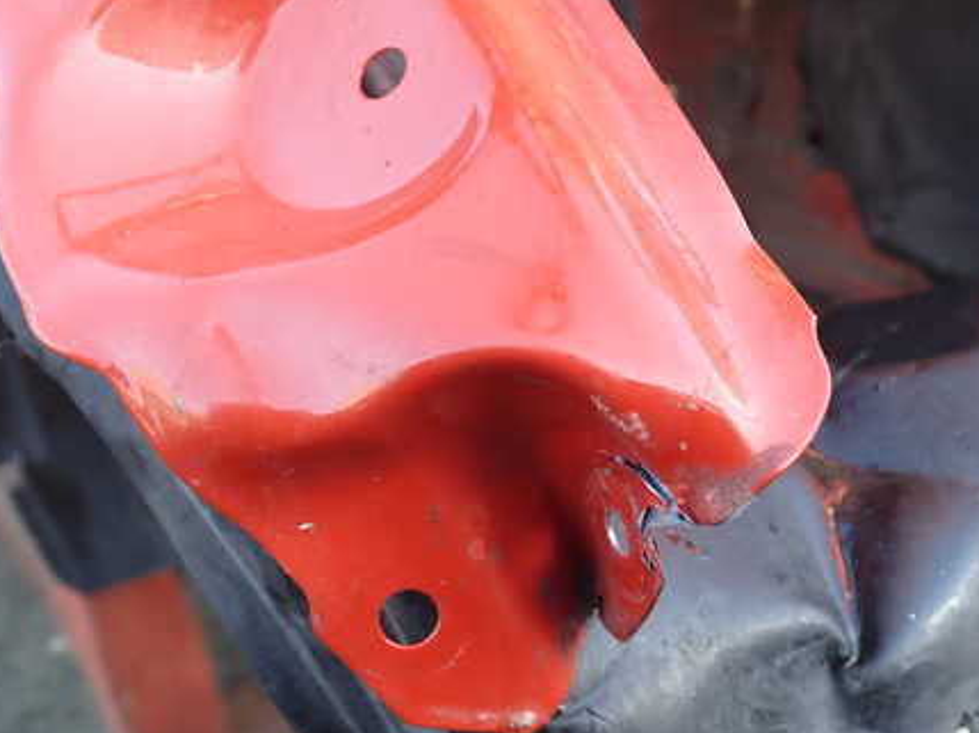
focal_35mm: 42
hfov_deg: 44.8
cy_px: 397
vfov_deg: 34.3
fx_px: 1187
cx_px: 523
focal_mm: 5.4
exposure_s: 1/80
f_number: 2.3
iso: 100
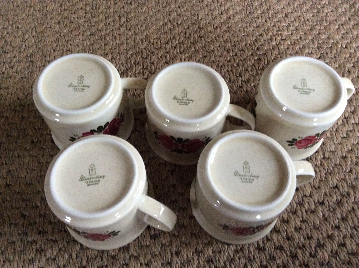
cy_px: 134
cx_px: 180
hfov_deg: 56.9
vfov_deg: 44.1
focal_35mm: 32
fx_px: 331
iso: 400
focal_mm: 3.3
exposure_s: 1/17
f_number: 2.4
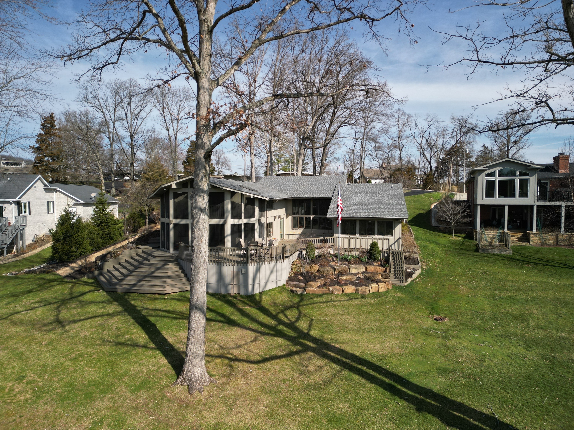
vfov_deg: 56.8
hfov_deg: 71.6
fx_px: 398
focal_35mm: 24
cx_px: 287
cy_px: 215
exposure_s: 1/125
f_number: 1.7
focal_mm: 6.72
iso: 110
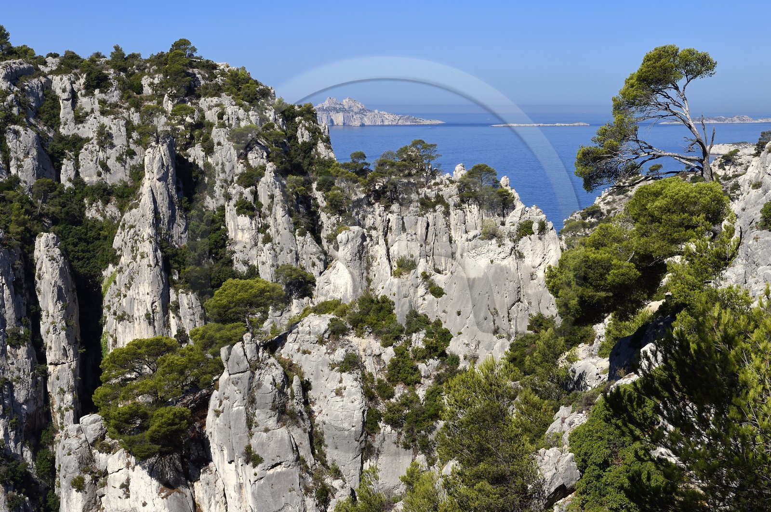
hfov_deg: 32.4
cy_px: 256
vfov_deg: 21.9
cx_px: 386
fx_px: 1327
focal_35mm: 62
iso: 200
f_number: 14
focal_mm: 62
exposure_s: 1/250
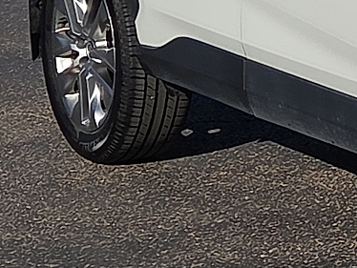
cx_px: 660
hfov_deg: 9.9
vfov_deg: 7.9
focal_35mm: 188
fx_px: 1940
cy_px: -31
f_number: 1.8
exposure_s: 1/10000
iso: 57
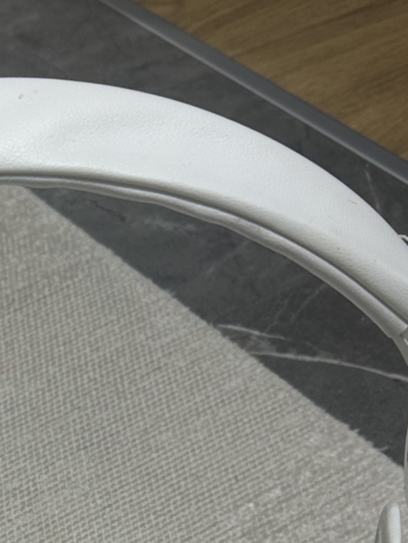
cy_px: 648
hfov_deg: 17.5
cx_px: -95
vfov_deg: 22.5
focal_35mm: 80
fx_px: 1257
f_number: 1.78
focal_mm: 6.86
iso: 64
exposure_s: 1/100
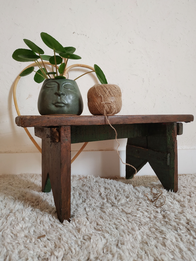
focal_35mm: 24
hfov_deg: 56.8
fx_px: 181
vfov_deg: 71.6
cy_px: 130
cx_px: 98
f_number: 1.9
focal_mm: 3.94
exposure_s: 1/33
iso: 200
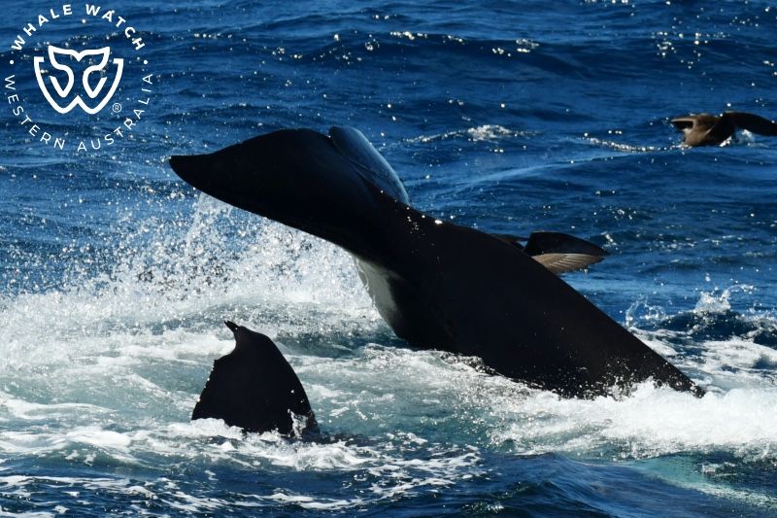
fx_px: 9386
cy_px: 259
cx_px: 388
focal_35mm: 435
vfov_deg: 3.2
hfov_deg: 4.7
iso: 320
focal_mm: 290
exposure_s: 1/2000
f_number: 8
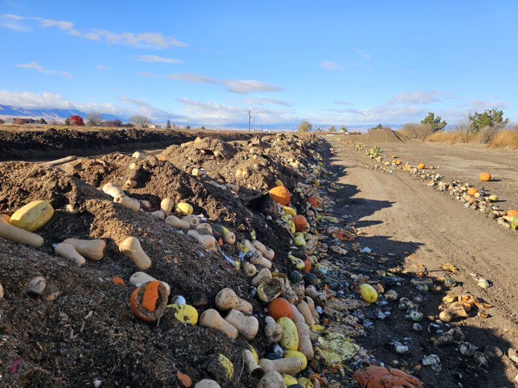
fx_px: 344
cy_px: 194
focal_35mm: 23
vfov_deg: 58.9
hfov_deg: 73.9
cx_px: 259
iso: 10
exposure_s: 1/466
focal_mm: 6.3
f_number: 1.7
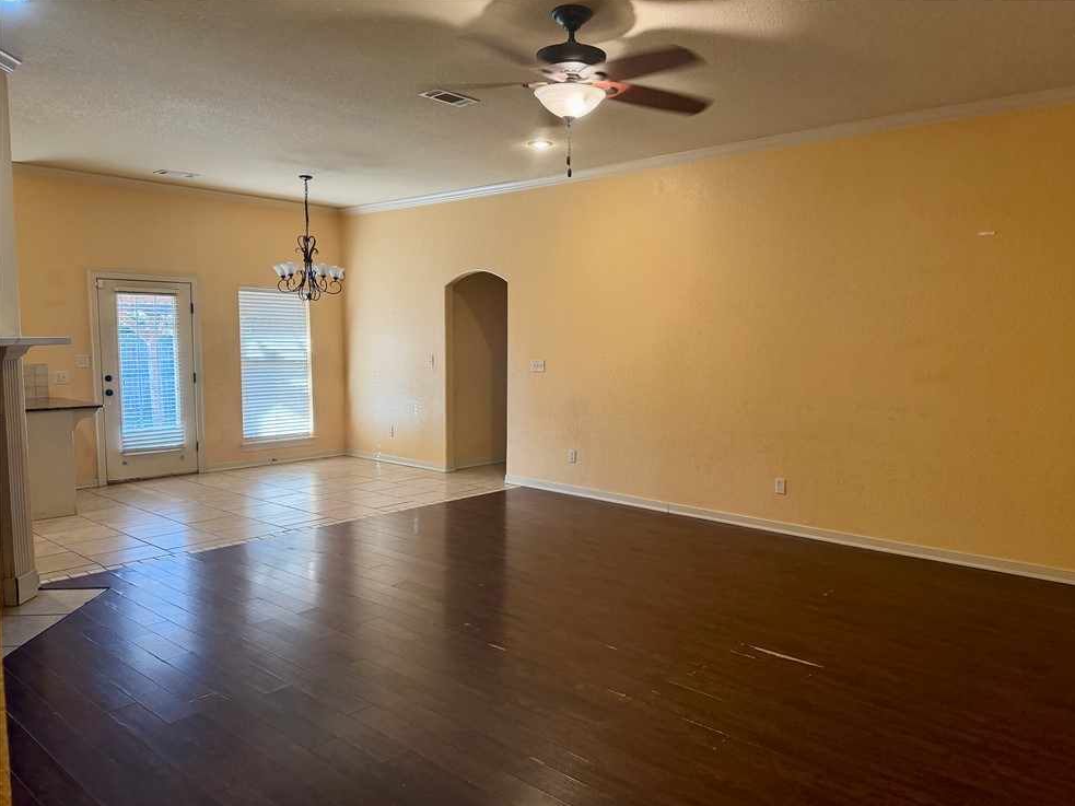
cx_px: 556
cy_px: 413
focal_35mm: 25
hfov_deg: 69.4
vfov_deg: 54.9
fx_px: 776
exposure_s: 1/60
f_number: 1.78
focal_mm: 6.76
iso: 200
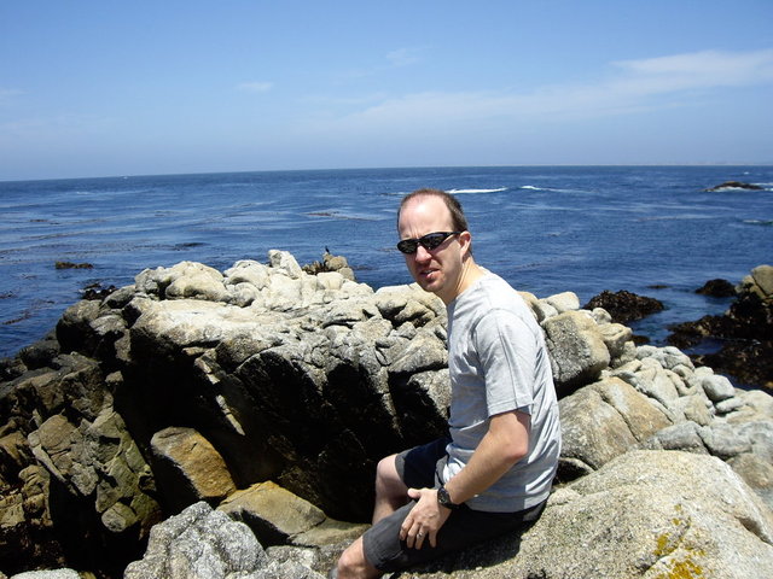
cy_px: 290
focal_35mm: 38
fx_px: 849
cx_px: 386
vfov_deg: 37.7
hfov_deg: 49.0
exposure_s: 1/400
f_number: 4.3
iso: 50
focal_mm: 6.2
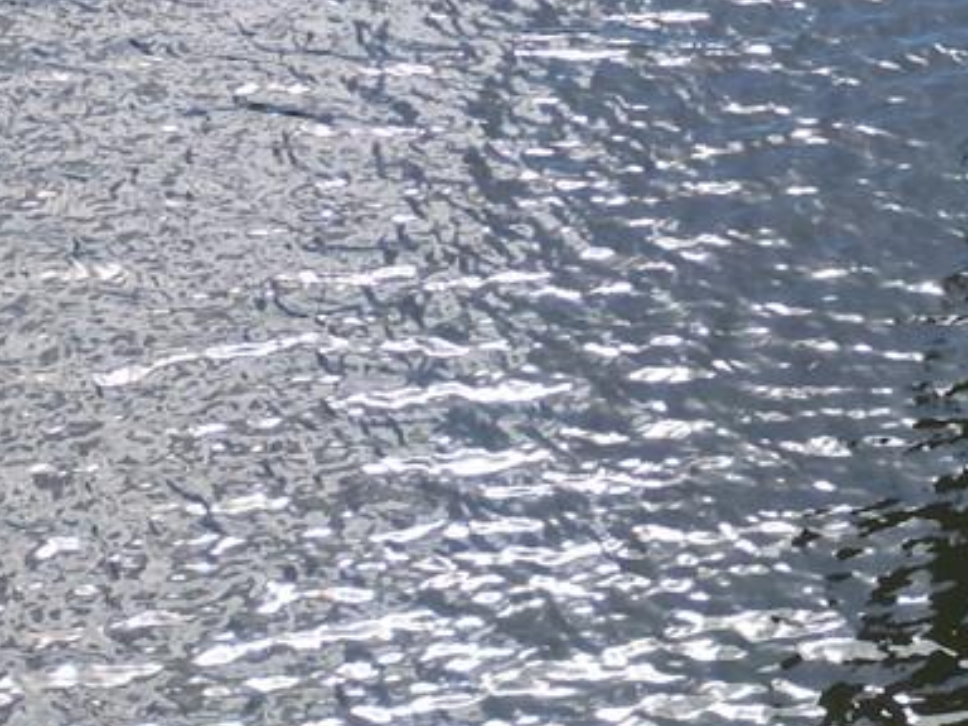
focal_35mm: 100
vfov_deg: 12.8
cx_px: 1477
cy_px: -751
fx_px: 2796
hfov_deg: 17.5
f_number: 1.7
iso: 120
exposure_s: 1/2000
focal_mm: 6.72
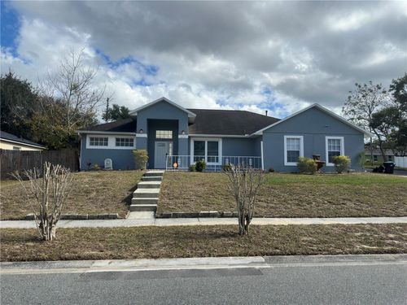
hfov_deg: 71.6
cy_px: 152
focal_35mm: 24
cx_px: 204
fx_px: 282
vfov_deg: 56.8
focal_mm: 6.86
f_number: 1.78
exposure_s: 1/6849
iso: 100
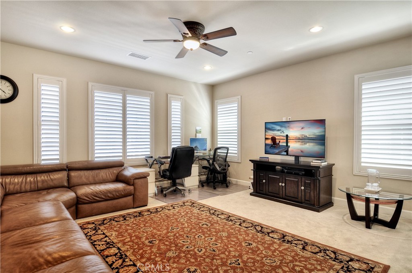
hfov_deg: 90.1
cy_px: 136
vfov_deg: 67.2
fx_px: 206
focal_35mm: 18
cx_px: 206
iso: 125
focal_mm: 12
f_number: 7.1
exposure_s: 1/5
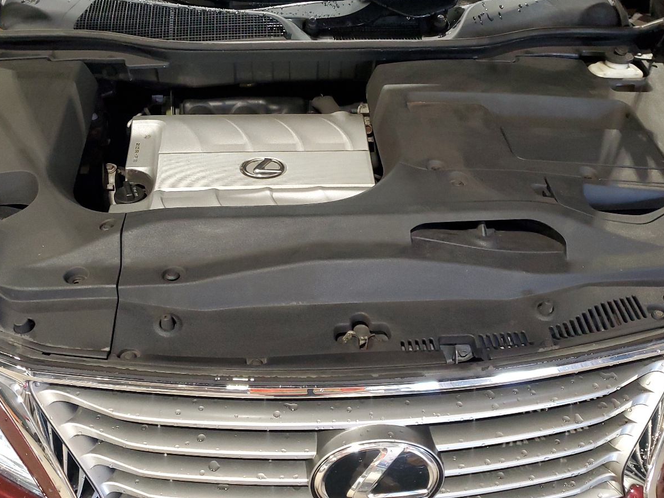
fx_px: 671
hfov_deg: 52.6
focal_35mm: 35
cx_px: 333
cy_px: 252
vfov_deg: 40.7
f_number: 1.5
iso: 229
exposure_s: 1/60.2
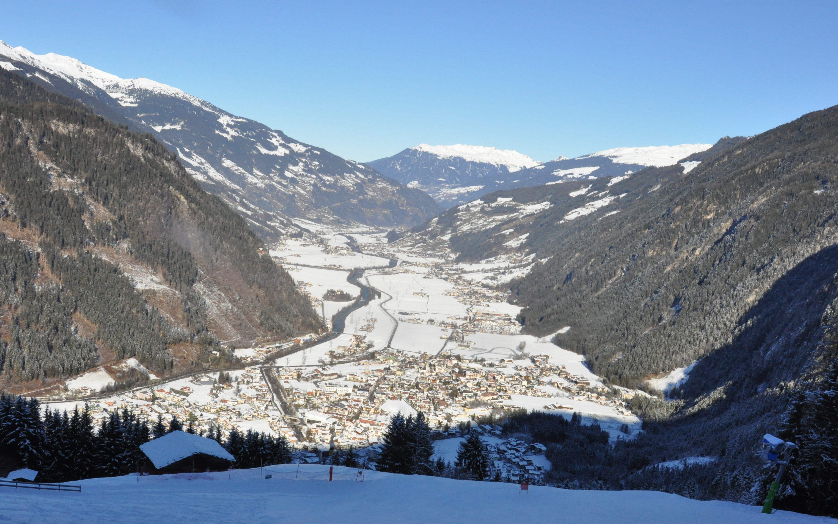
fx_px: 859
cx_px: 388
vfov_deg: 33.8
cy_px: 325
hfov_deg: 52.0
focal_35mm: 38
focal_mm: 21
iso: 800
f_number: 20
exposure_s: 1/400
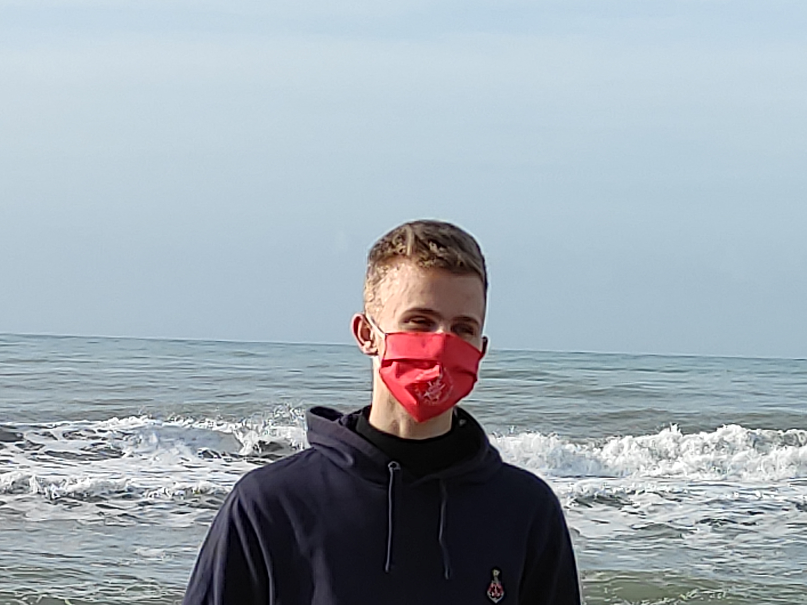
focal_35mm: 44
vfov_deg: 31.8
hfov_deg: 42.9
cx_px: 368
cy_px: 499
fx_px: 1026
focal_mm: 5.43
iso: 100
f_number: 1.89
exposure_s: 1/987
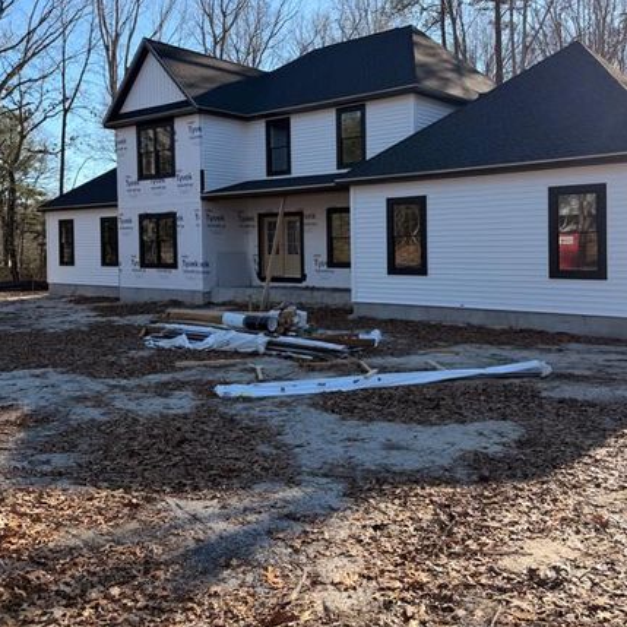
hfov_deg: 49.7
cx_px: 339
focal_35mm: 33
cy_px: 251
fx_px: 676
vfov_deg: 49.4
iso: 80
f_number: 1.78
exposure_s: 1/2299
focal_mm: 6.76
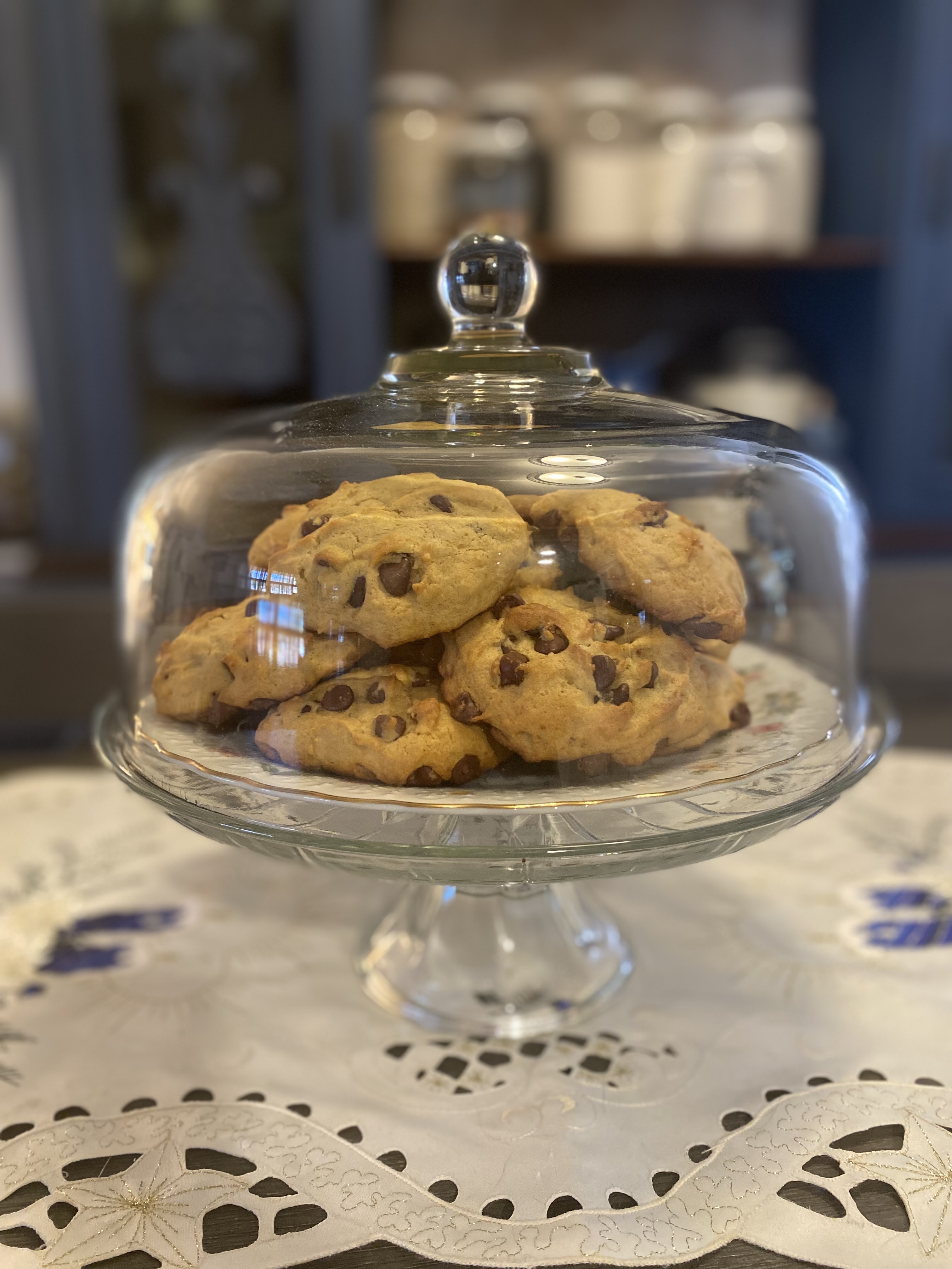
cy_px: 634
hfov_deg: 53.1
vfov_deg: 67.3
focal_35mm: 26
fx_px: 953
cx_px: 476
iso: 320
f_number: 1.8
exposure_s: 1/60
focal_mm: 4.25
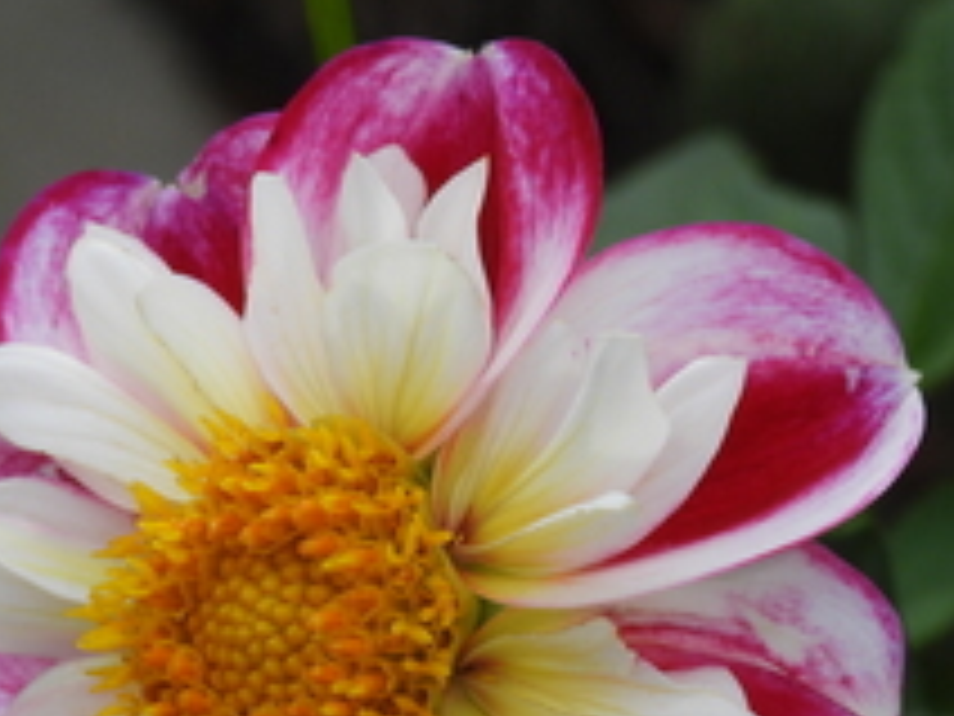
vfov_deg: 1.7
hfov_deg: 2.3
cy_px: 565
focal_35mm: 868
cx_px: 99
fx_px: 23922
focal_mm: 71.4
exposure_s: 1/250
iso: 100
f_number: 5
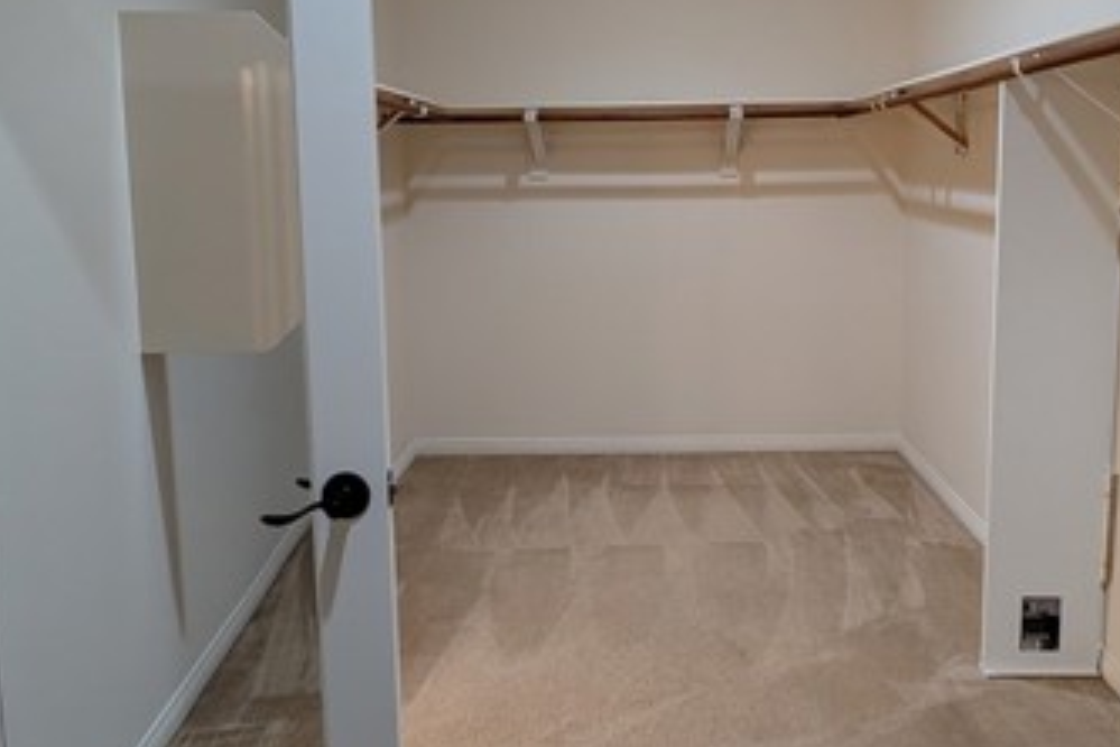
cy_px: 251
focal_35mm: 24
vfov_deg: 52.2
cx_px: 629
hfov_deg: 73.4
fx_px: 747
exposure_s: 1/40
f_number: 1.7
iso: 117
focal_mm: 2.02
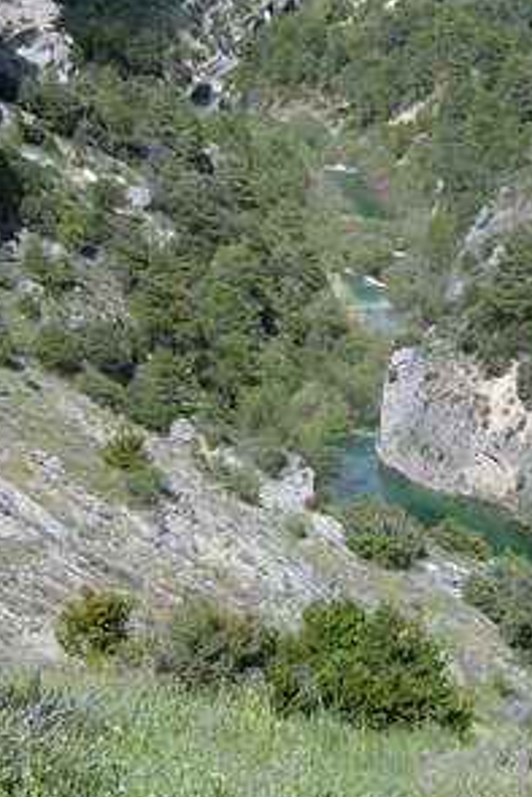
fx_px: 1793
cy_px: 315
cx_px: 518
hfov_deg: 16.6
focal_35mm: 81
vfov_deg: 25.0
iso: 100
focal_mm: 6
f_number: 4.7
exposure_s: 1/703
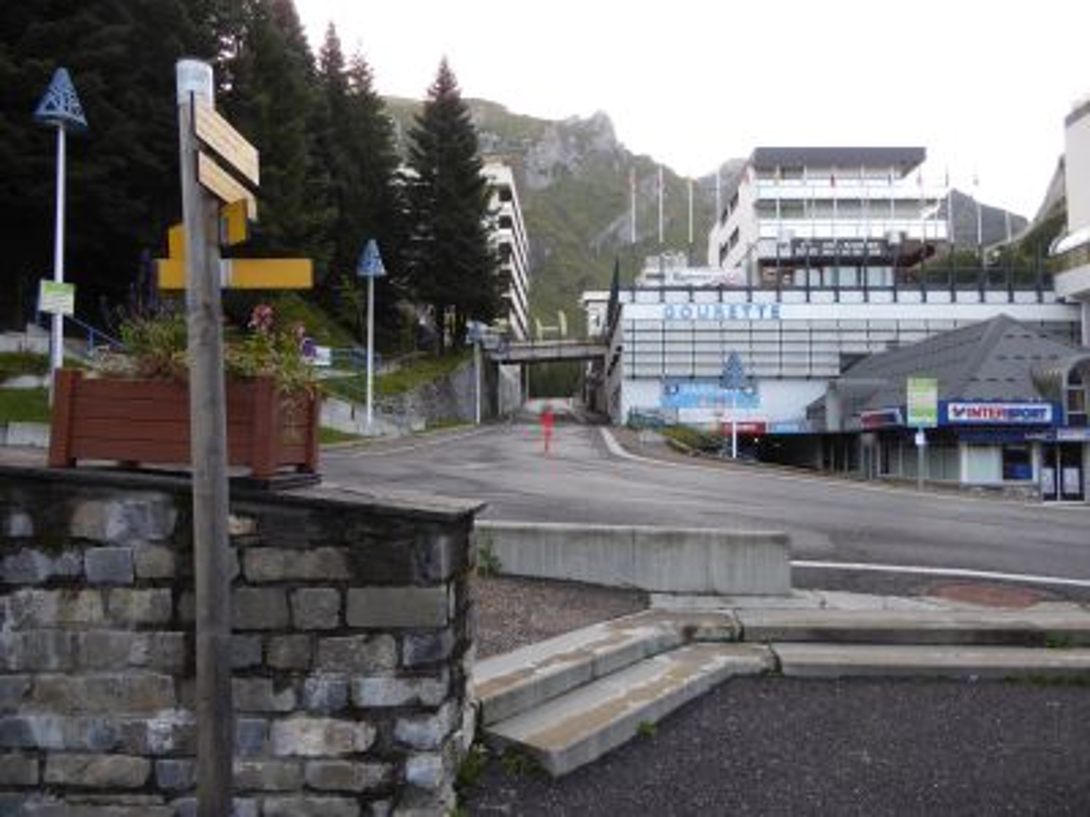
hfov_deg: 69.4
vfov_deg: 54.9
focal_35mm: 25
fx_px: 787
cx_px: 545
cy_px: 408
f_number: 3.3
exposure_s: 1/60
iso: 125
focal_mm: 4.3
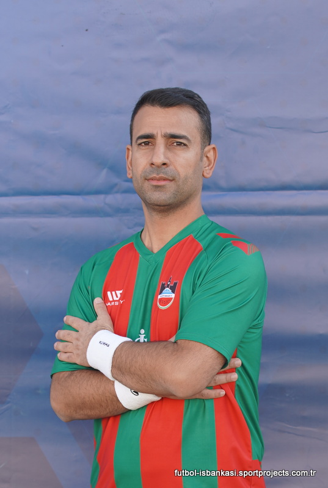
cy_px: 244
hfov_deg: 16.1
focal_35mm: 85
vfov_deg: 23.9
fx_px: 1156
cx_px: 164
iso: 100
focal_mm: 85
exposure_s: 1/160
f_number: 4
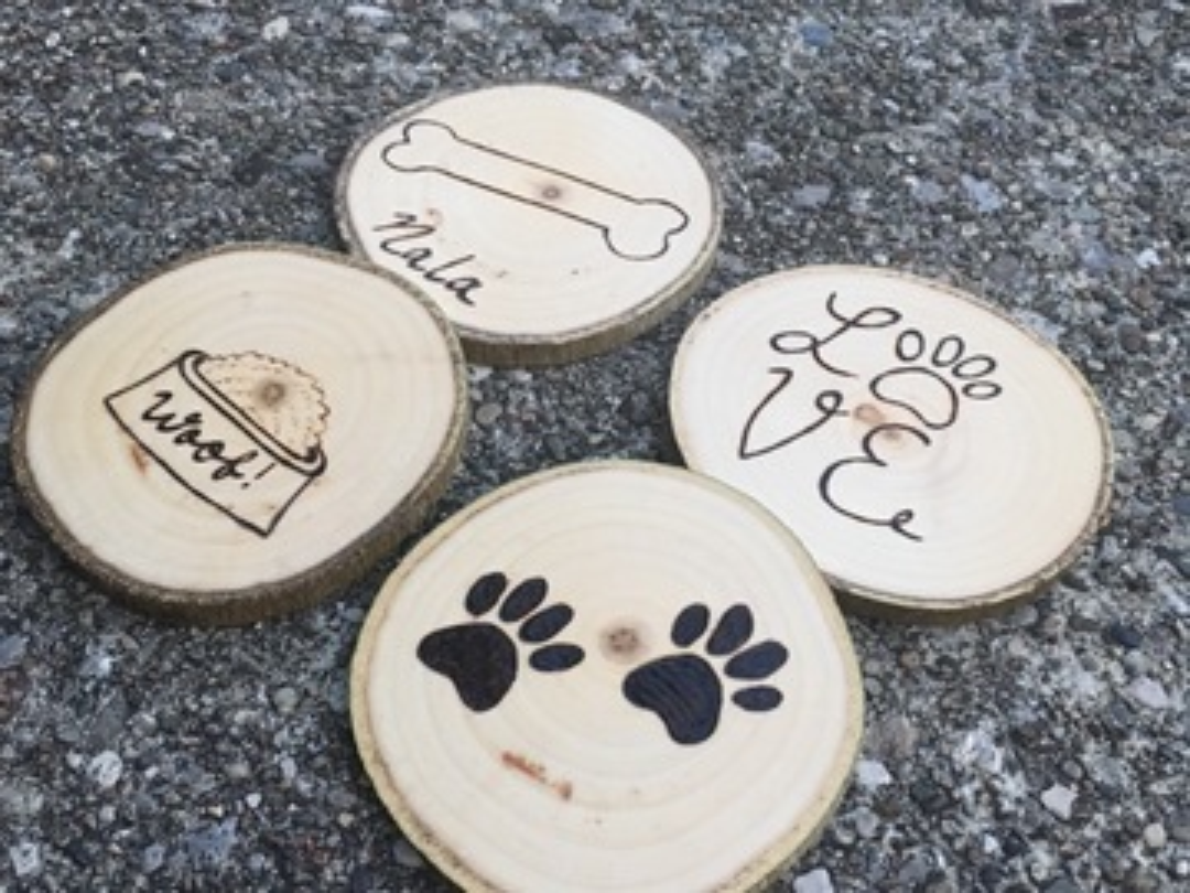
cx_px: 595
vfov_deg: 48.2
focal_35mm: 29
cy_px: 446
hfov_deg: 61.7
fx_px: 997
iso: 125
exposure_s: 1/30
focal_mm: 4.15
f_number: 2.2
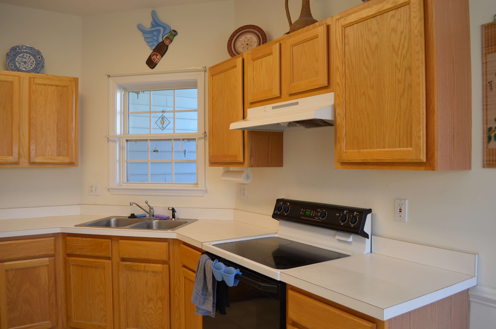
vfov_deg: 47.7
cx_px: 248
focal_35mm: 27
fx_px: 371
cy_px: 164
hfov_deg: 67.5
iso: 400
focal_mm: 18
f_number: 4.5
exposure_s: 1/80
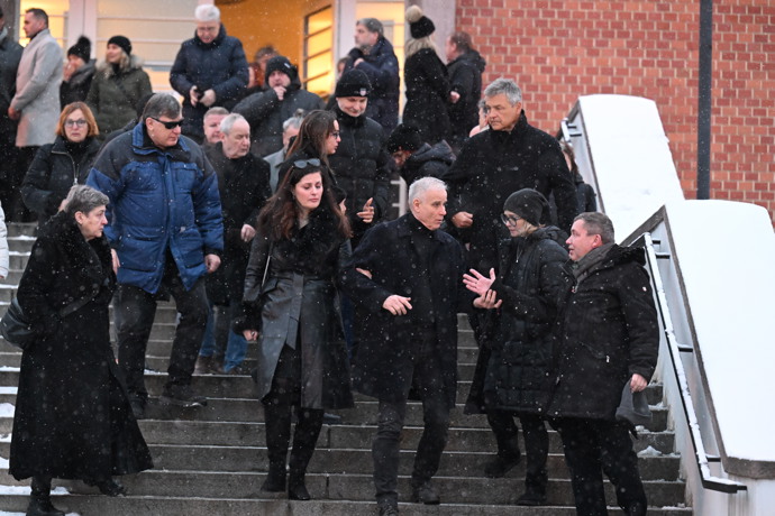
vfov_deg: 8.9
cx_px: 388
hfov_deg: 13.2
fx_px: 3337
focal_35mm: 155
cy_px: 258
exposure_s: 1/320
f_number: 4
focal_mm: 155
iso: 8000
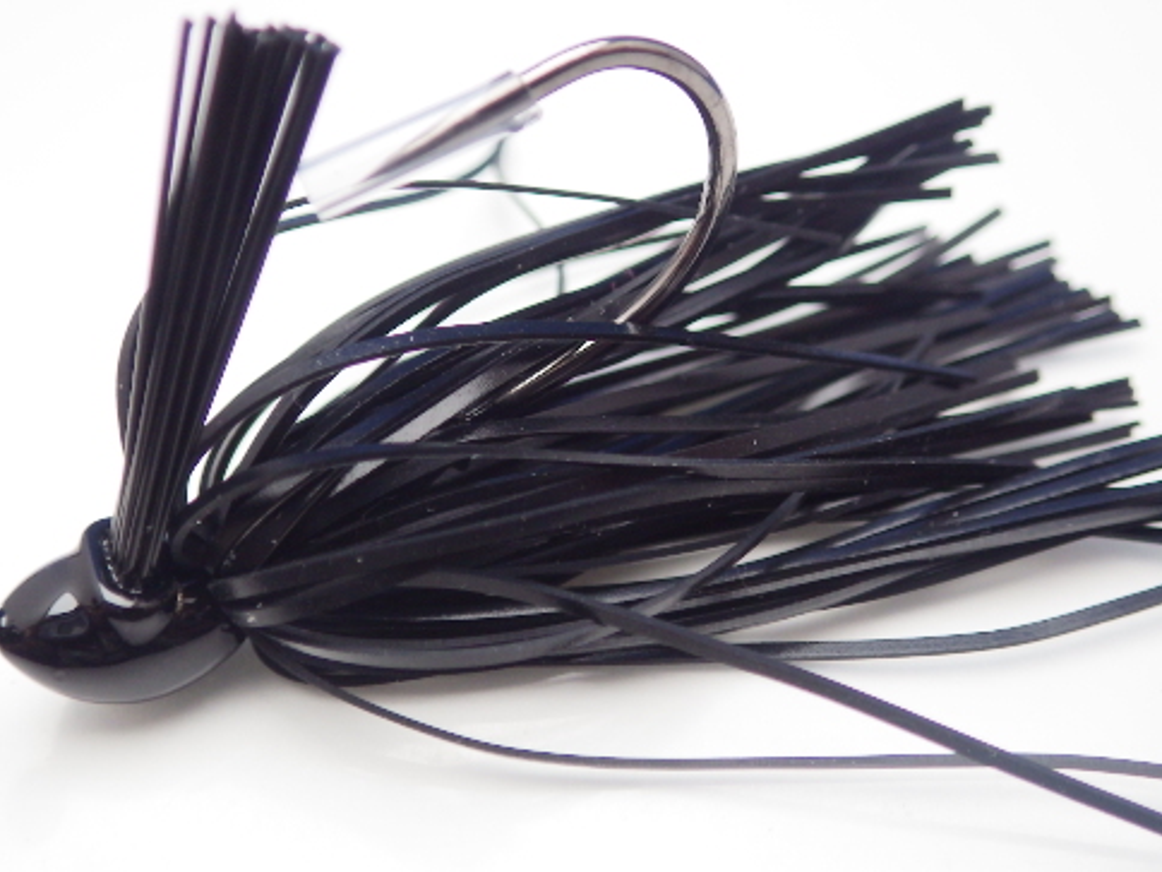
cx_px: 591
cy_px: 418
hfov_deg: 45.8
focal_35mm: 41
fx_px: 1376
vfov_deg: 35.1
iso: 320
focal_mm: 5.5
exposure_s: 1/45
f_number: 2.3
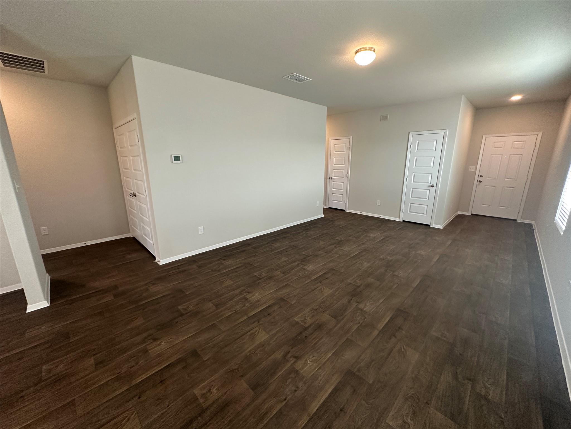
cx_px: 286
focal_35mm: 14
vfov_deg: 85.7
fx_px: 231
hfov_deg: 102.1
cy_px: 214
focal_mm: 2.22
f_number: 2.2
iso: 250
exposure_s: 1/120
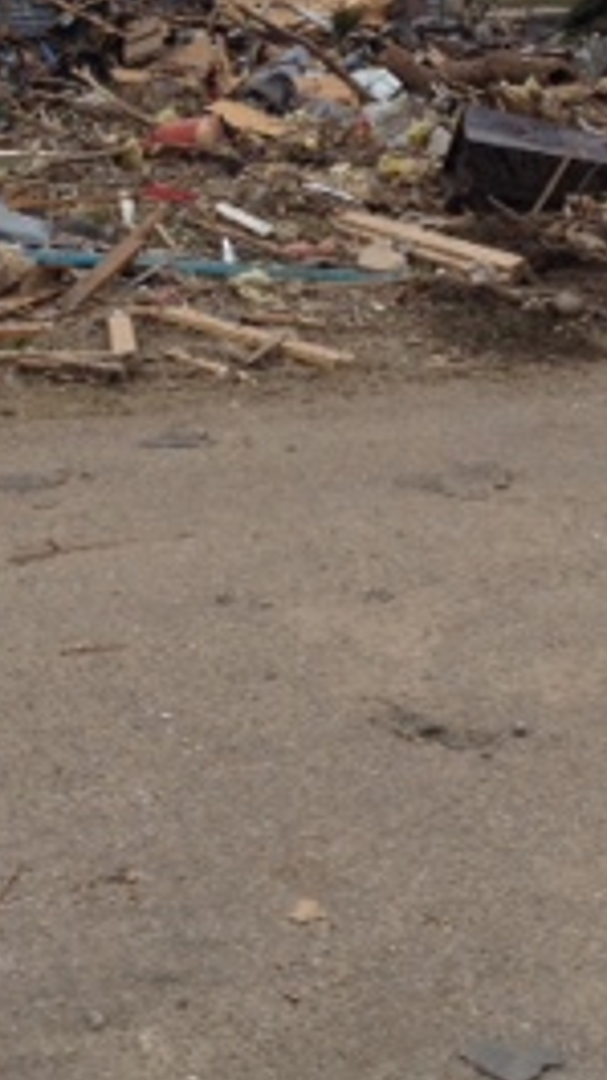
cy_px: 134
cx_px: 334
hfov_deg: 13.1
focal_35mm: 92
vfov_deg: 22.7
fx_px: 2633
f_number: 2.4
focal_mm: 4.28
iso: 50
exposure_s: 1/789
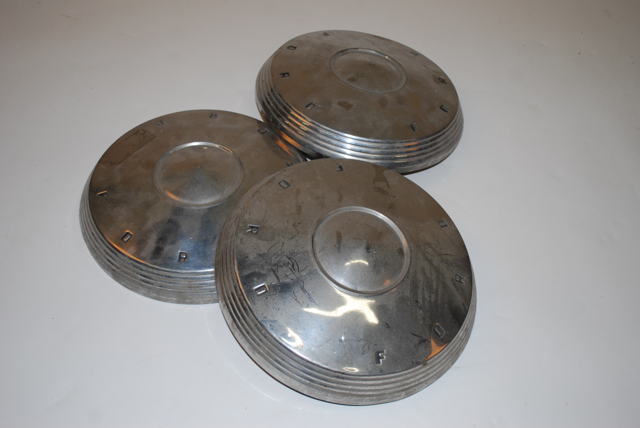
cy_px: 214
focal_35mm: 36
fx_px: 641
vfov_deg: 37.0
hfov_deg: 53.1
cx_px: 320
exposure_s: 1/60
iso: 200
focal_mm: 24
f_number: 4.2
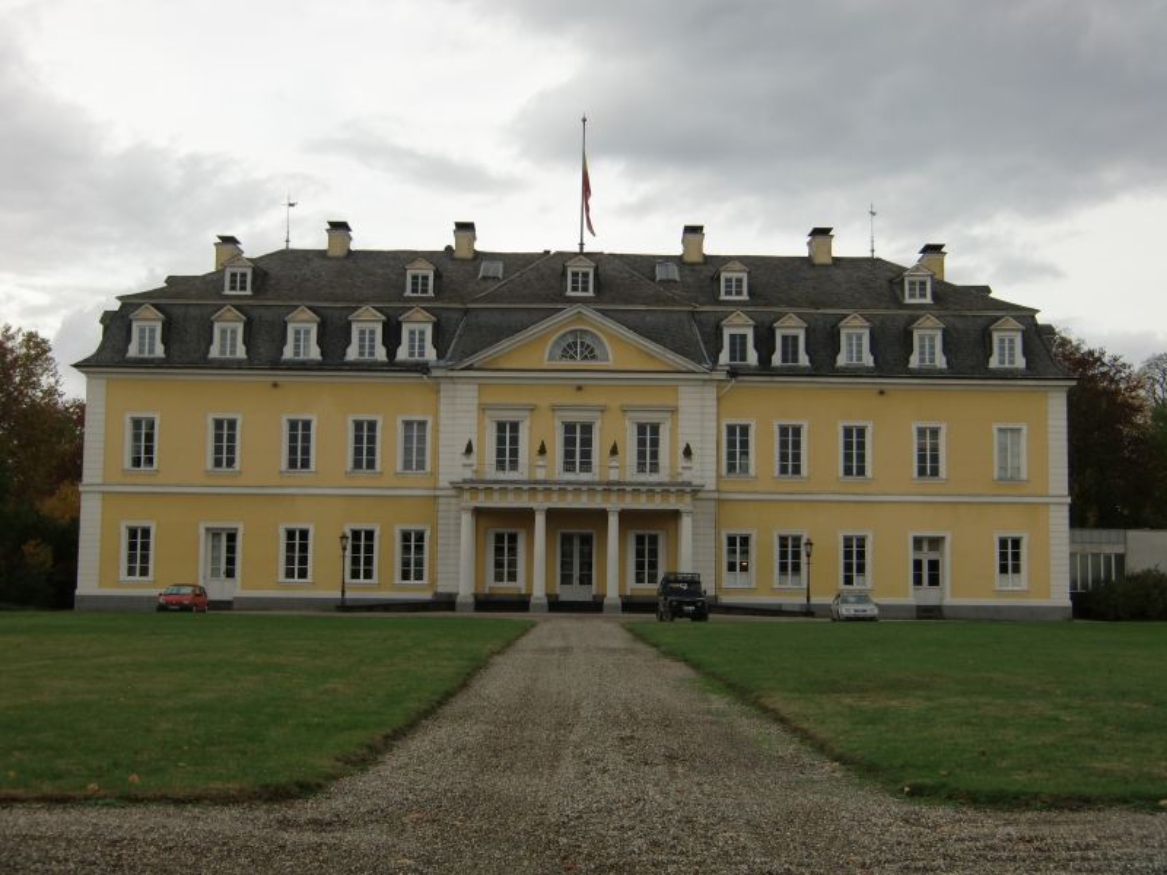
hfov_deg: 40.4
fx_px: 1584
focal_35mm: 47
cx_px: 584
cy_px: 438
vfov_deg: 30.9
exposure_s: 1/320
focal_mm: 8.4
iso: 64
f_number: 4
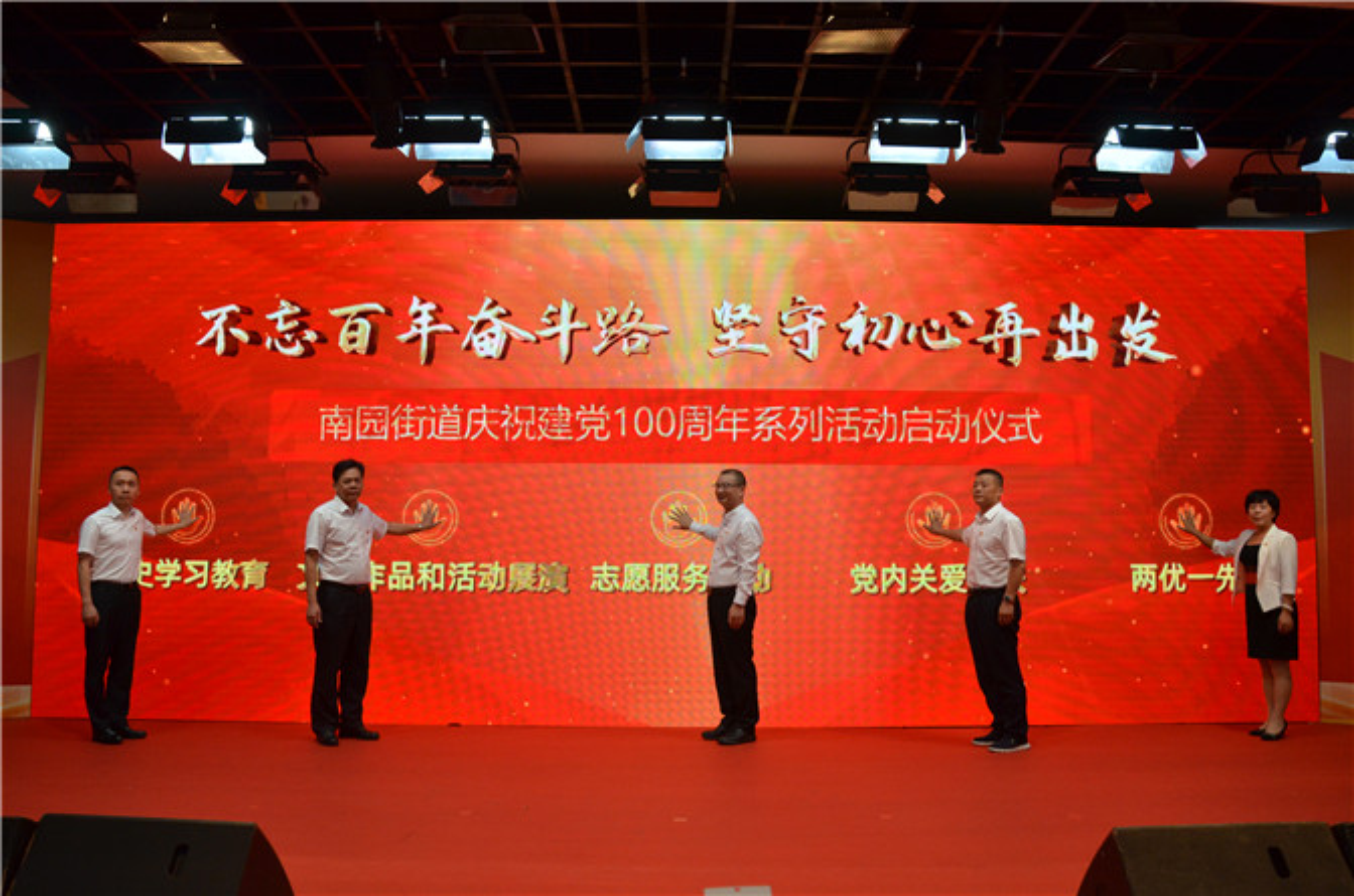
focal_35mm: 27
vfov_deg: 47.7
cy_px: 448
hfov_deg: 67.5
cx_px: 677
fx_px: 1013
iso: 1250
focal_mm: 18
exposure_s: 1/160
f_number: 6.3
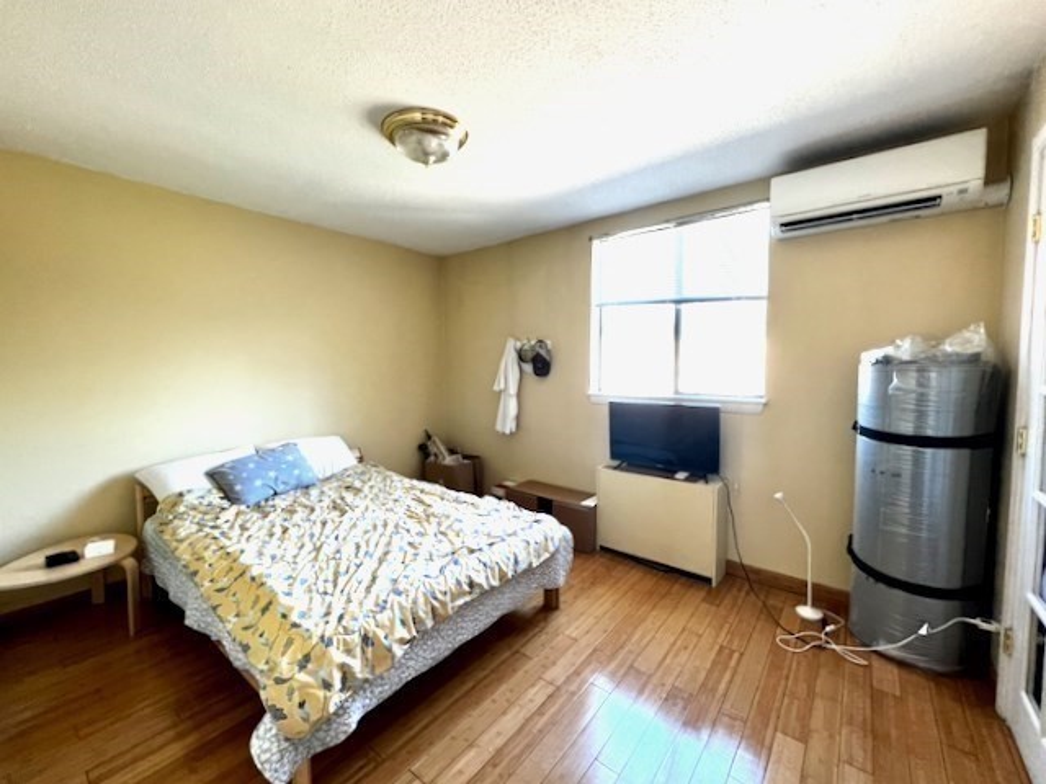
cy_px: 392
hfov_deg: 106.2
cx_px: 523
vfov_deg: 89.9
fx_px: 393
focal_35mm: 13
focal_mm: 1.57
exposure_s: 1/99
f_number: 1.8
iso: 160
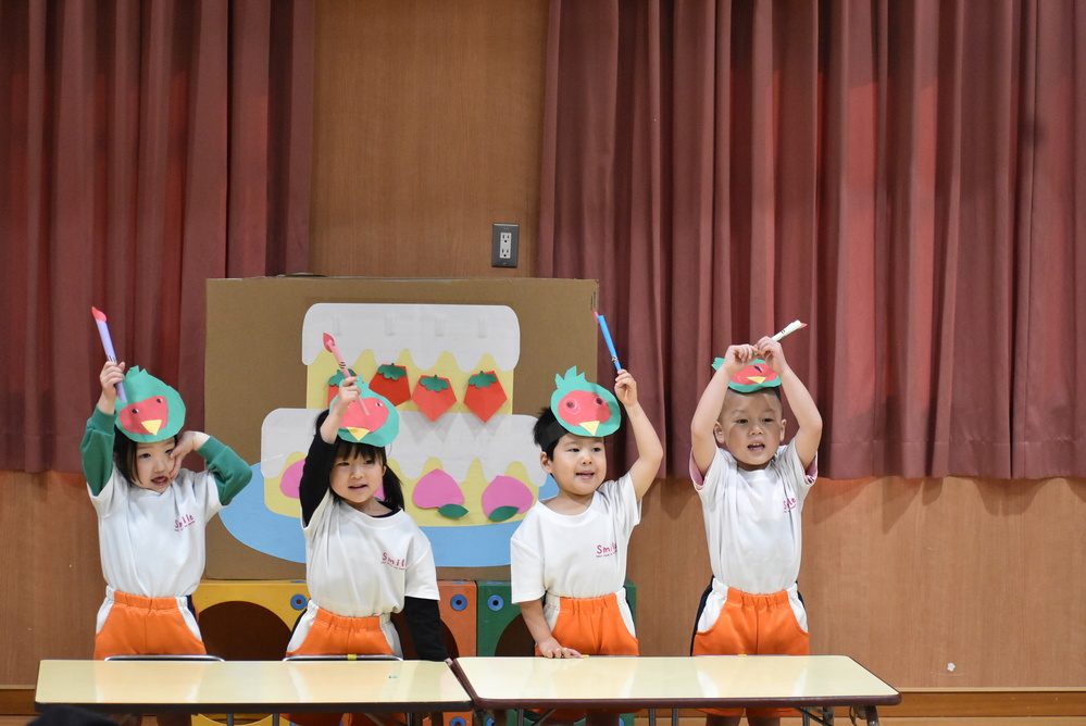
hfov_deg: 18.2
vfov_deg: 12.2
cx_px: 543
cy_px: 363
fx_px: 3397
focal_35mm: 112
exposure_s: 1/200
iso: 4000
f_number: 4.8
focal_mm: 75
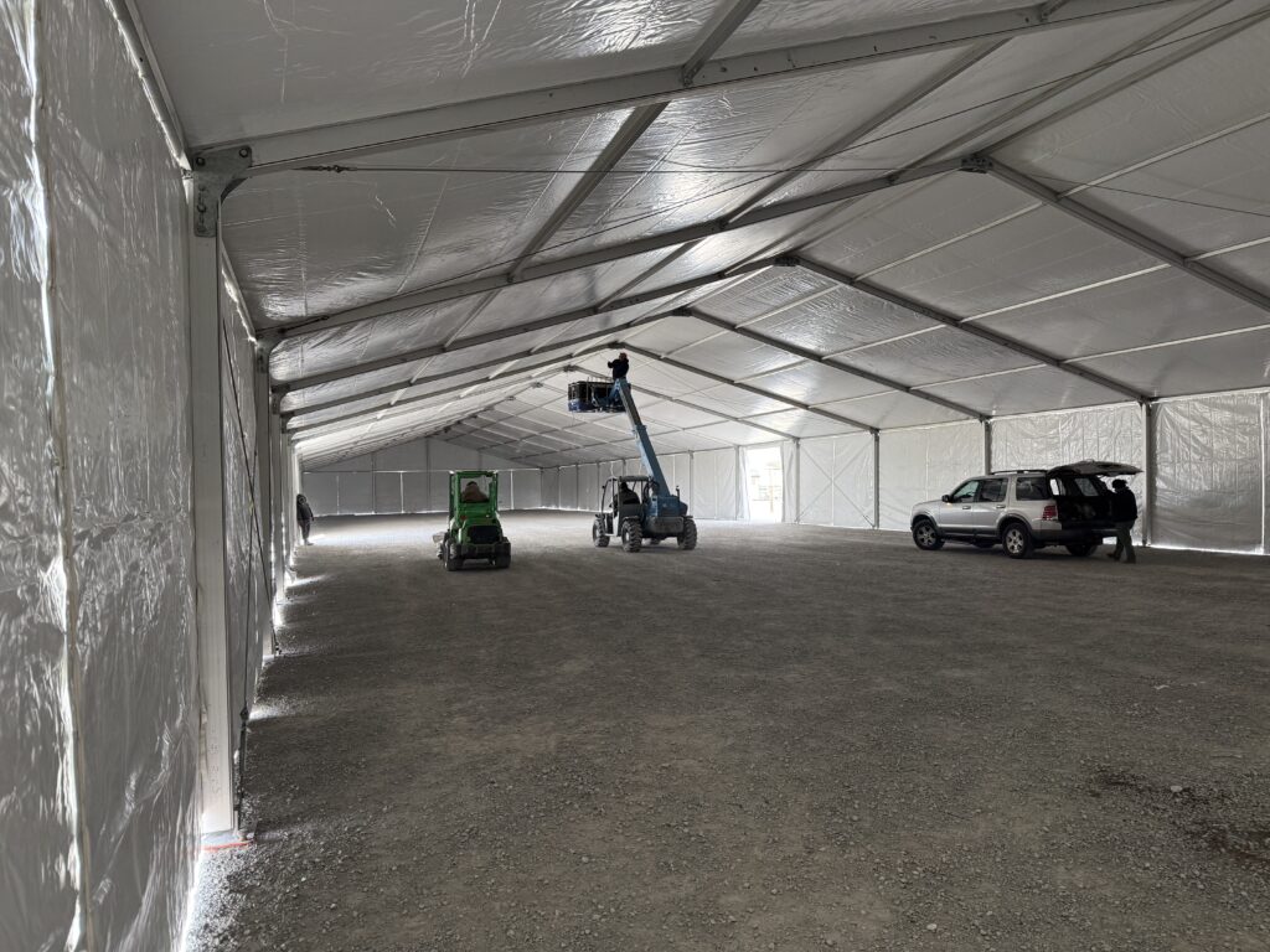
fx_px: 881
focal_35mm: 24
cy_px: 476
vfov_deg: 56.8
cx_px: 635
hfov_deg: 71.6
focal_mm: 6.76
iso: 200
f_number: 1.78
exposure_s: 1/116
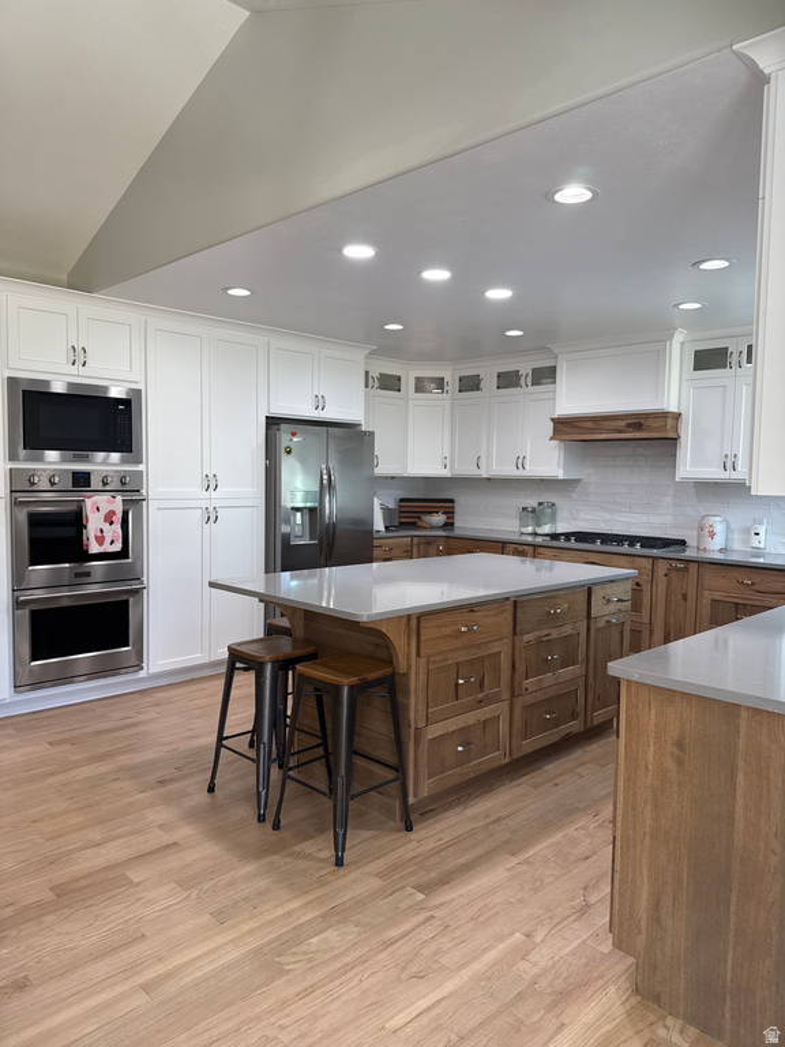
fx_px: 726
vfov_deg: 71.6
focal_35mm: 24
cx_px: 392
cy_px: 524
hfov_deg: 56.8
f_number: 1.78
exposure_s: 1/228
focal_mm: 6.76
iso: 160
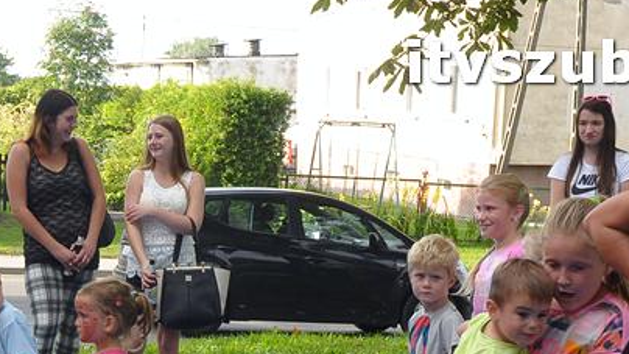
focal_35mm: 89
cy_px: 430
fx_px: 1486
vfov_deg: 13.2
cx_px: 170
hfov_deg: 23.7
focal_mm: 27
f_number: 8
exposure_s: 1/250
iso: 640
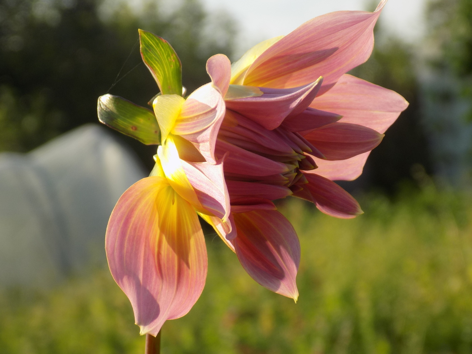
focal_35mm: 118
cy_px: 177
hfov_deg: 16.7
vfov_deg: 12.6
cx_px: 236
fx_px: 1609
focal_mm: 20.9
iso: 80
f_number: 4.8
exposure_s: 1/320
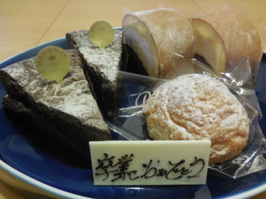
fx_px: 192
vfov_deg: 54.9
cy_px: 100
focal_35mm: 25
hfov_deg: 69.4
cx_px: 133
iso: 560
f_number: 3.3
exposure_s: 1/8
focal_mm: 4.5
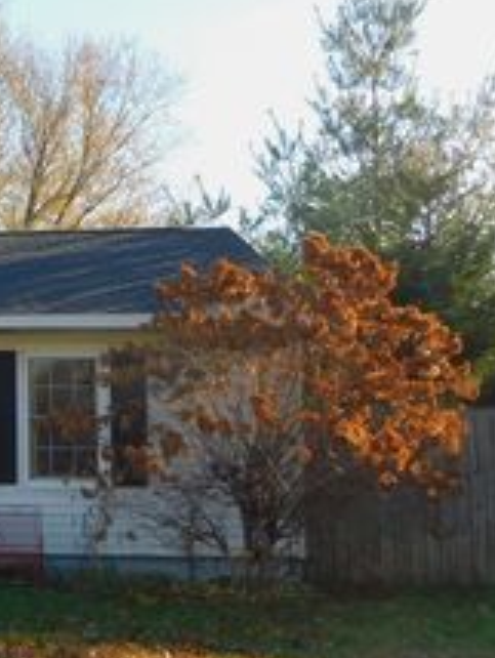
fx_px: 1332
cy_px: 358
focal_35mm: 70
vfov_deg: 27.7
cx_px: -231
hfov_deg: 18.8
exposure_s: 1/400
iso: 125
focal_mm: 5.3
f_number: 3.2
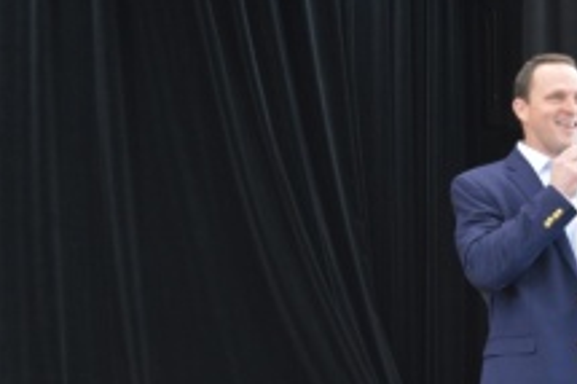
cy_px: 321
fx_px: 1858
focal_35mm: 116
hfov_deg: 17.6
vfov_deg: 11.7
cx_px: 429
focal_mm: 32
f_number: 4.5
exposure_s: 1/15
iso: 450
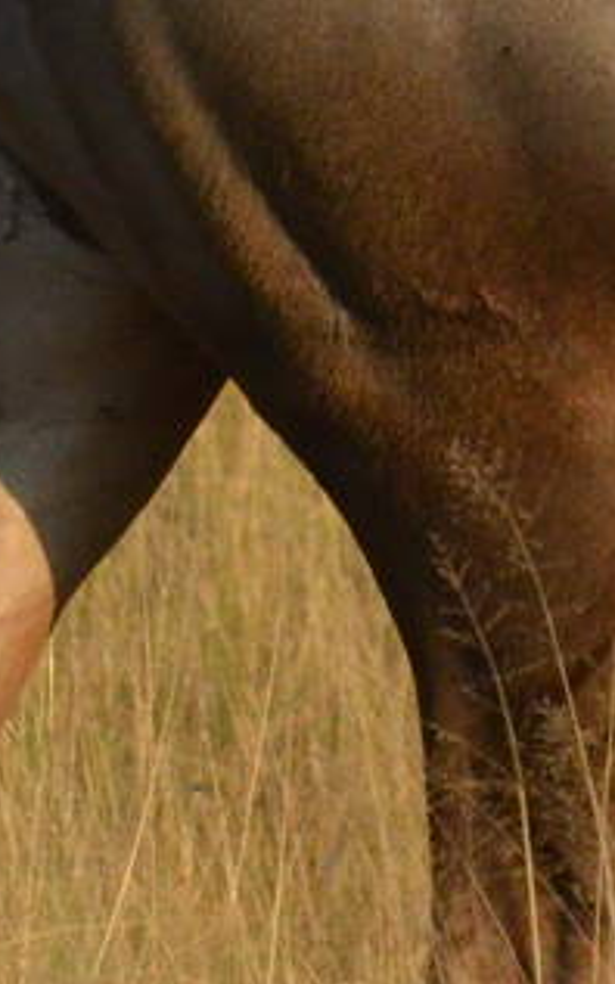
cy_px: 425
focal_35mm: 1774
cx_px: 1441
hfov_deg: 0.7
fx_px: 47595
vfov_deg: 1.2
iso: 2500
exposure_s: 1/2500
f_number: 13
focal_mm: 230
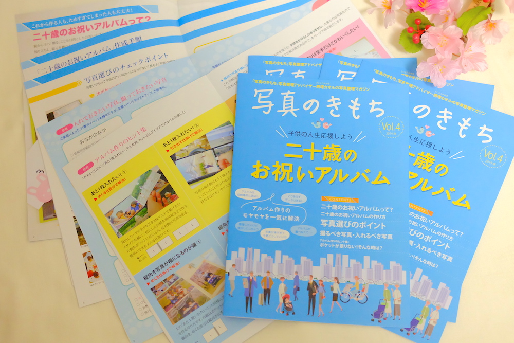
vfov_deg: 25.5
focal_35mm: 53
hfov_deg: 37.5
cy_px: 172
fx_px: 757
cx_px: 257
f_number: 2.2
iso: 6400
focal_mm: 35
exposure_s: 1/340
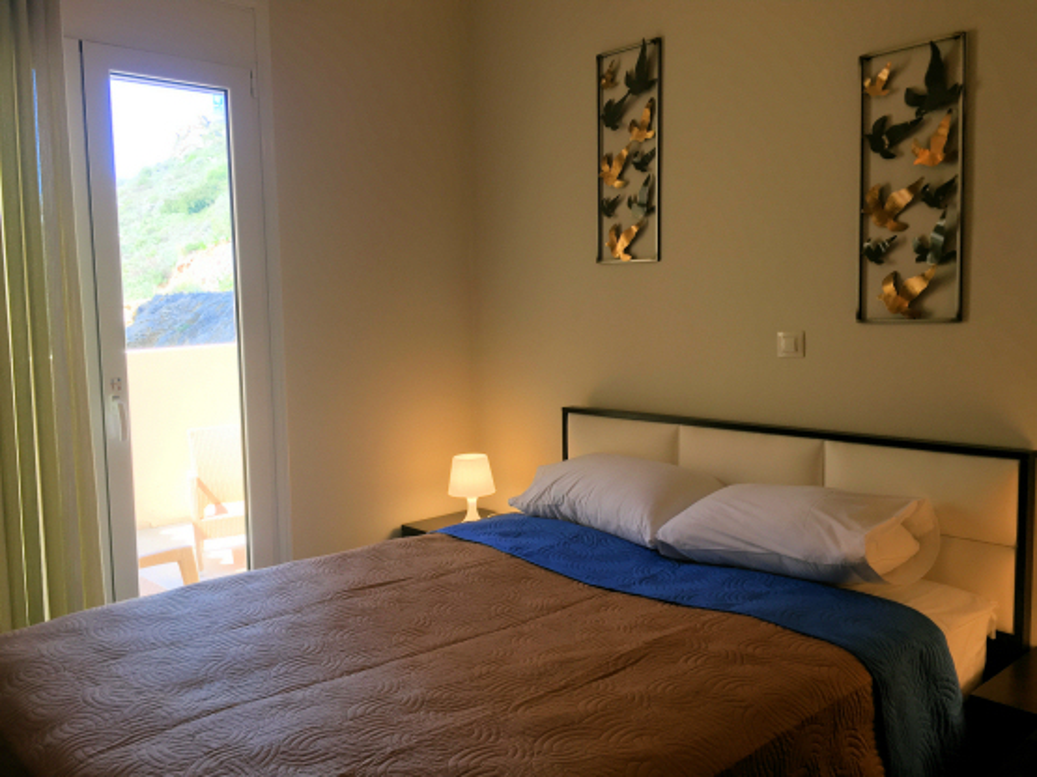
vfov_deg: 48.2
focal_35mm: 29
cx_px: 518
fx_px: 869
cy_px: 388
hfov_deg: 61.7
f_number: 2.2
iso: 32
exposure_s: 1/50
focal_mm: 4.15
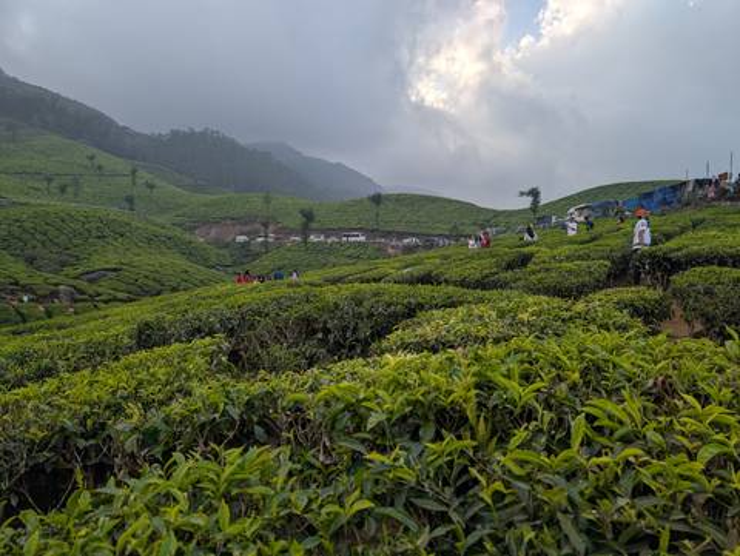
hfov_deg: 71.5
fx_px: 514
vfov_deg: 56.9
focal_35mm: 24
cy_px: 278
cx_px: 370
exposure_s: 1/460
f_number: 1.68
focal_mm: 6.9
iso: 21
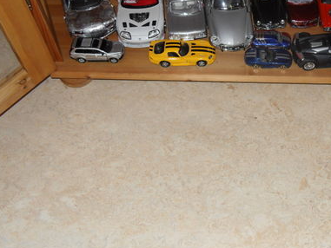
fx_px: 450
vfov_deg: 30.6
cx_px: 257
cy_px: 80
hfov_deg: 39.1
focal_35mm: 47
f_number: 2.8
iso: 200
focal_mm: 6
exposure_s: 1/45
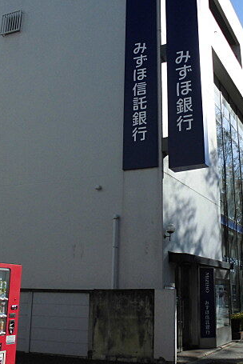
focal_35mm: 38
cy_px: 178
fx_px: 384
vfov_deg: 50.7
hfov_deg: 35.1
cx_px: 137
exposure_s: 1/800
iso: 100
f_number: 3.5
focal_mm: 4.6
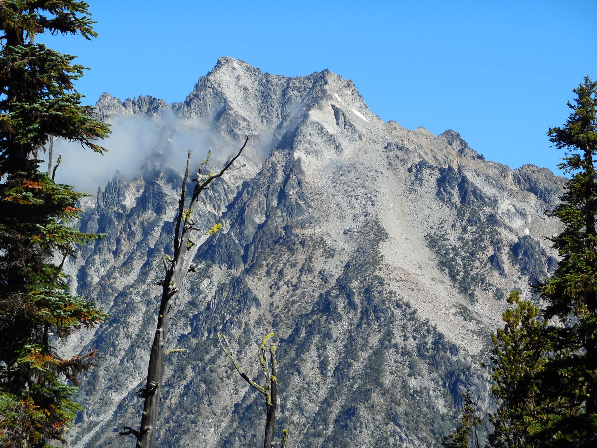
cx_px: 298
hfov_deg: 15.6
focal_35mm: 126
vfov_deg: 11.8
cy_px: 224
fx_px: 2173
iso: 125
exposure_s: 1/640
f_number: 5
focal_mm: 22.4
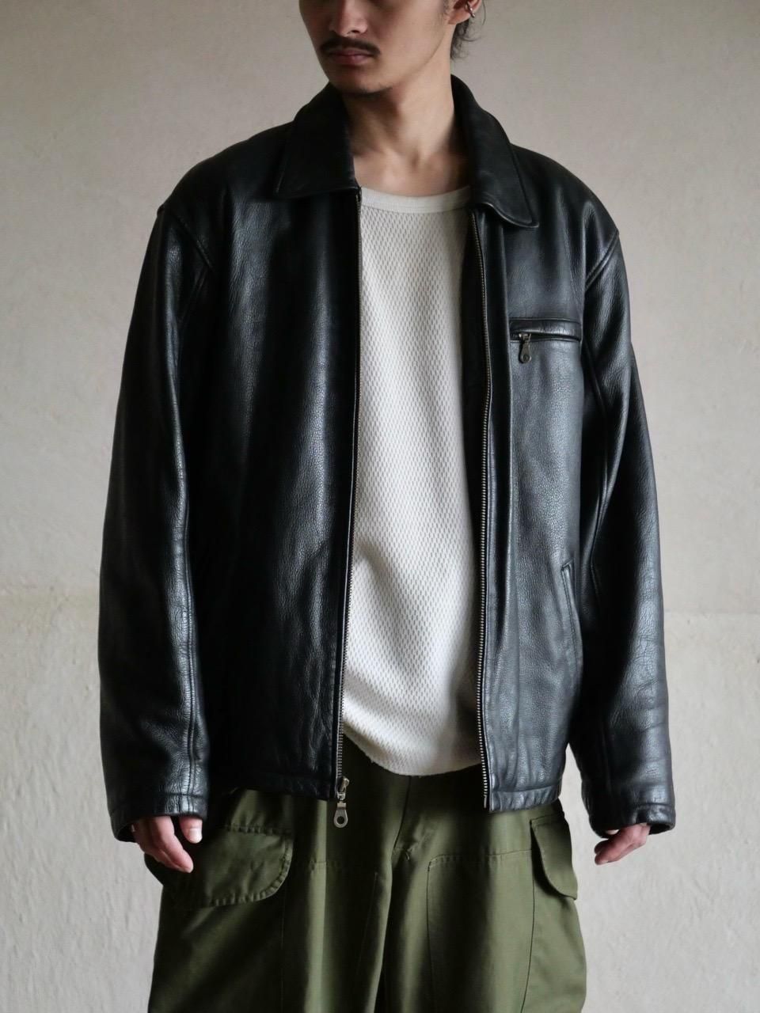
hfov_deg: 16.1
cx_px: 380
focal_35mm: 92
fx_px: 2693
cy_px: 506
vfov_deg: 21.3
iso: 3200
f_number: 3.9
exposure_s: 1/30
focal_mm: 46
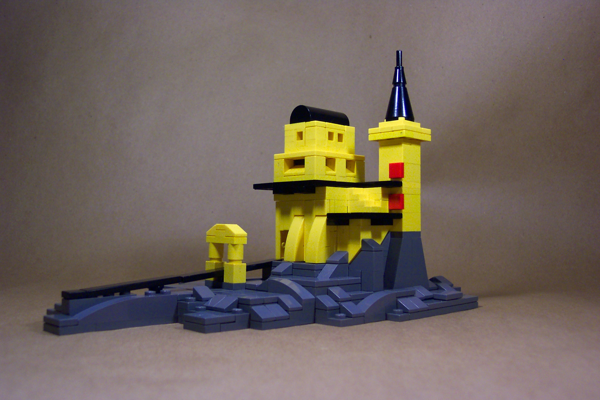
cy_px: 200
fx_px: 633
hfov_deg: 50.7
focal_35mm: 38
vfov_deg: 35.1
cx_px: 300
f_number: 2.8
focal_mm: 8
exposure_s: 1/125
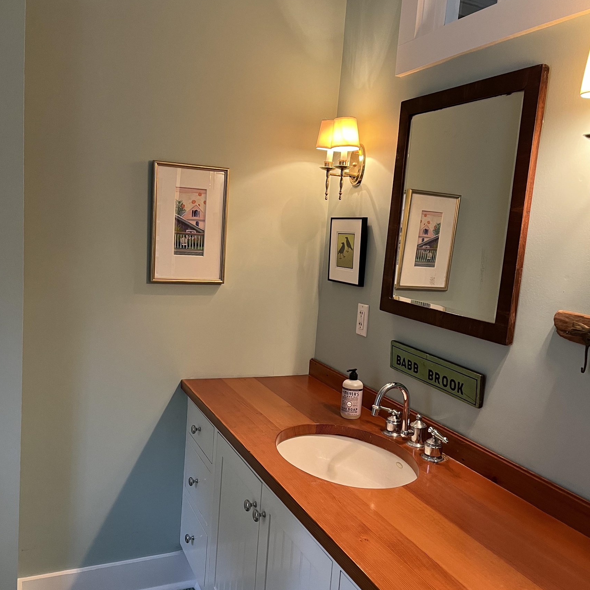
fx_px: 598
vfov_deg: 52.5
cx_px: 296
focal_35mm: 31
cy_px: 316
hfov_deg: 52.5
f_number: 1.6
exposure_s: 1/60
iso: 320
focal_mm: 5.1
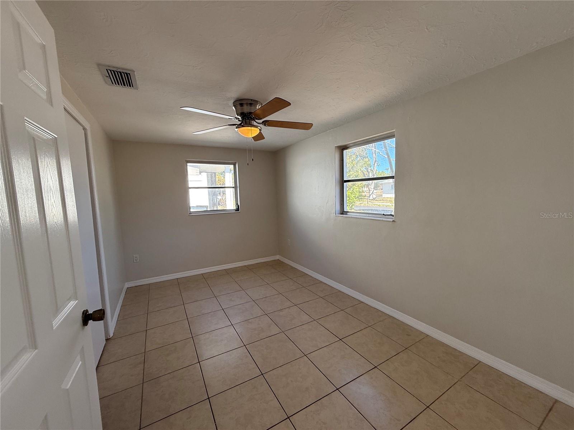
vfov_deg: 85.7
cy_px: 215
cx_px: 287
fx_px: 232
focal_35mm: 14
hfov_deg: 102.1
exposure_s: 1/138
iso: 64
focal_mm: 2.22
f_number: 2.2
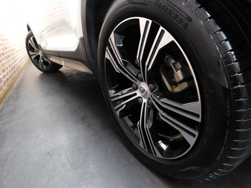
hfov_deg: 73.9
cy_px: 94
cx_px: 126
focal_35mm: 23
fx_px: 167
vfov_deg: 58.9
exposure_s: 1/10
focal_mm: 4
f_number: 3
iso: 400
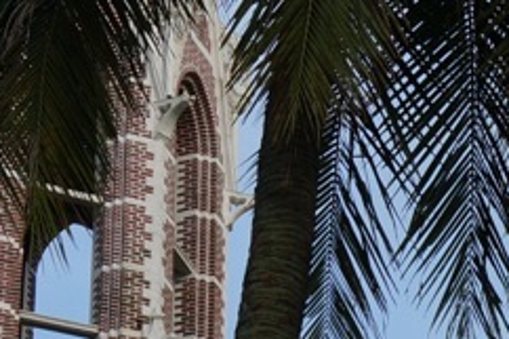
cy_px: -147
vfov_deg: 5.2
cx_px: 726
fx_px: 3697
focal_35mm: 262
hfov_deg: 7.8
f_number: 8
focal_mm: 33
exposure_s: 1/80
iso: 100
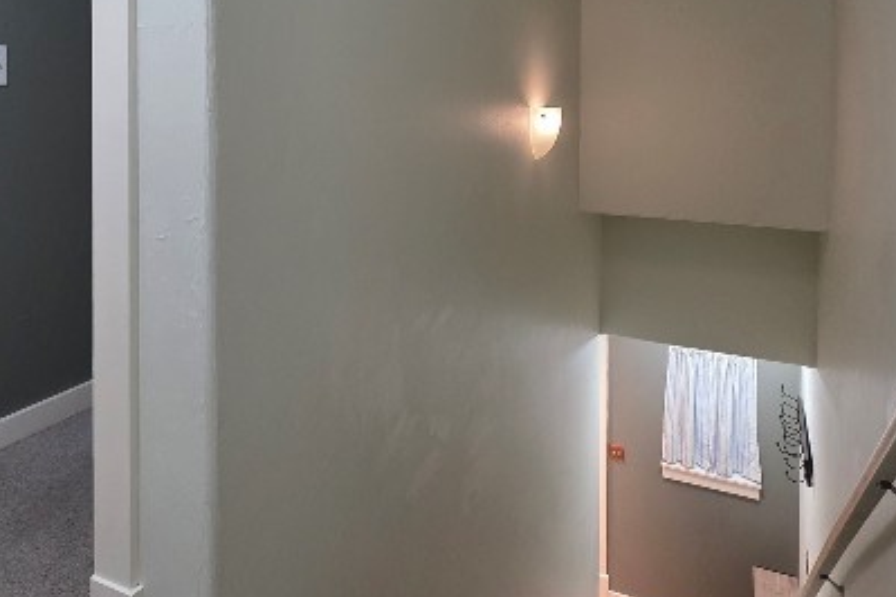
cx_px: 406
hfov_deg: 69.2
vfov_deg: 46.7
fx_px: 647
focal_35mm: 26
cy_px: 112
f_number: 1.9
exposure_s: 1/60
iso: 400
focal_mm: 2.2
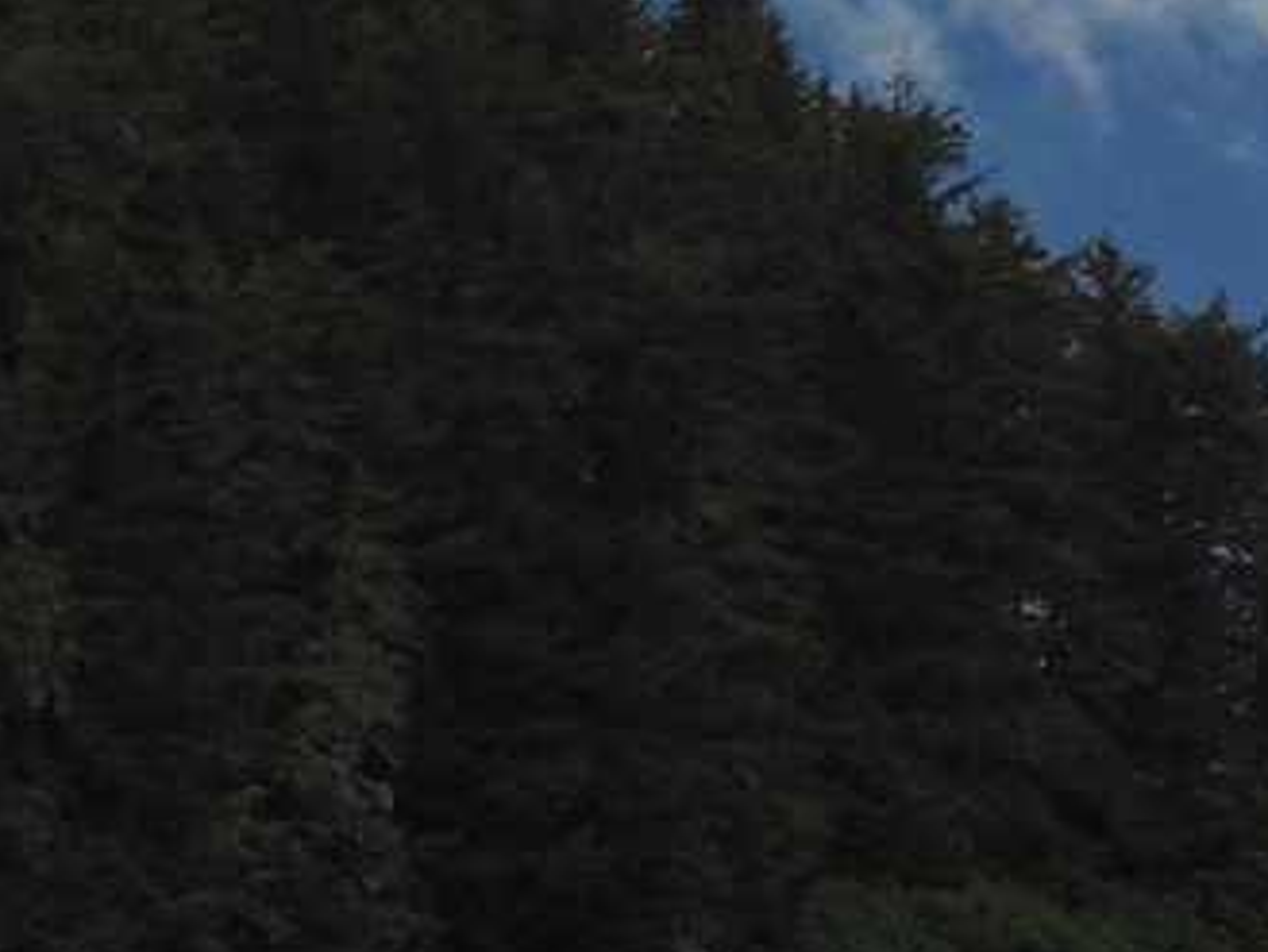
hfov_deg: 3.0
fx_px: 24222
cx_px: 2120
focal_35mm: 661
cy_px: 173
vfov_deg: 2.3
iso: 100
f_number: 4.5
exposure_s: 1/800
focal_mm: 30.3
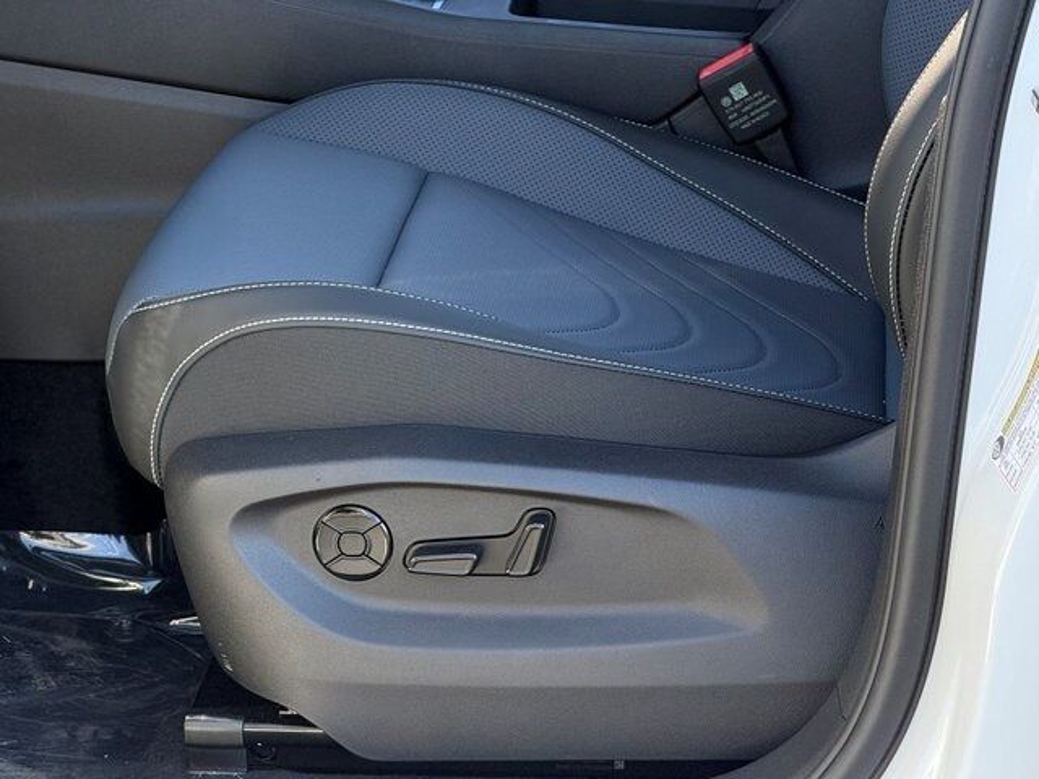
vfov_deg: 12.3
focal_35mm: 120
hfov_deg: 16.4
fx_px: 3602
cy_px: 390
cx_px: 520
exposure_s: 1/99
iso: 64
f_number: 2.8
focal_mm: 15.66
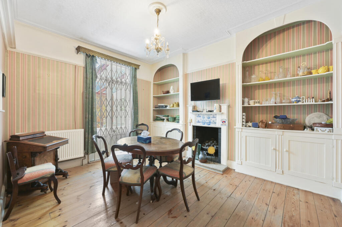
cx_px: 171
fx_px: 133
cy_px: 114
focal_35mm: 14
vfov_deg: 81.1
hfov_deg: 104.3
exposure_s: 2.5
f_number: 16
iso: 200
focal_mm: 14
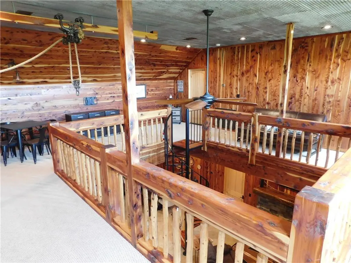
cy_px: 132
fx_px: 233
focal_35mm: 23
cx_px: 176
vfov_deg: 58.9
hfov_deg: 73.9
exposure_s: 1/13
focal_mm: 4
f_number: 3
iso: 400
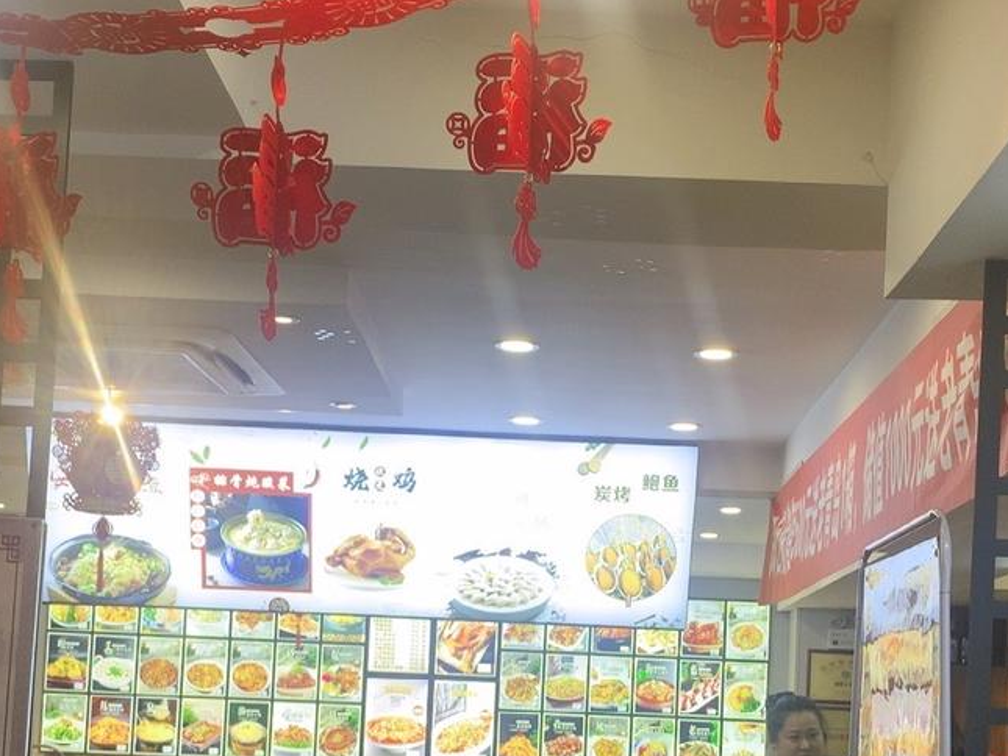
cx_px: 552
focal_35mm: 93
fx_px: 2709
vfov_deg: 15.9
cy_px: 378
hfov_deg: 21.1
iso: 40
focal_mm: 4.25
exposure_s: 1/60
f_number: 1.8
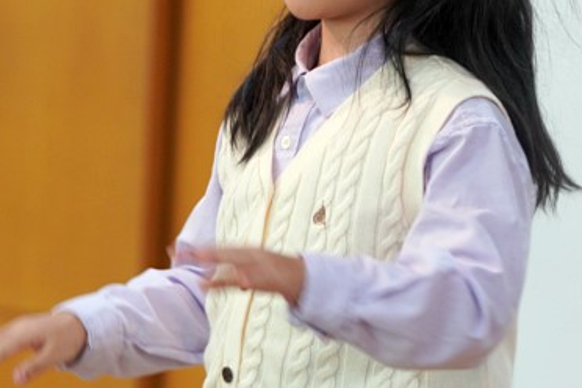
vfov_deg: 2.8
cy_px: 39
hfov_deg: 4.3
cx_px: 116
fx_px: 7824
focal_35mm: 484
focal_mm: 200
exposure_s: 1/250
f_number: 4
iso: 1250
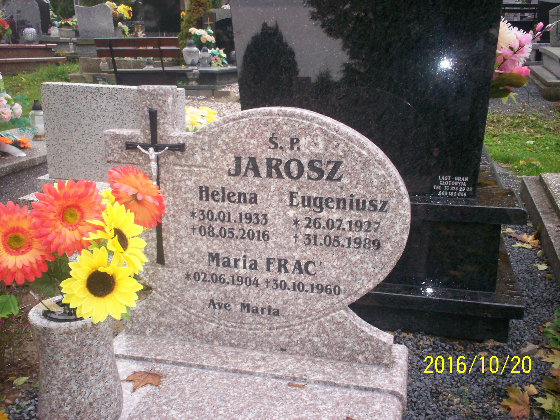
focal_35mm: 36
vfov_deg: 39.7
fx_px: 582
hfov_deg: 51.4
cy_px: 210
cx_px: 280
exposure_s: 1/61.5
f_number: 4.5
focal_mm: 6
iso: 140
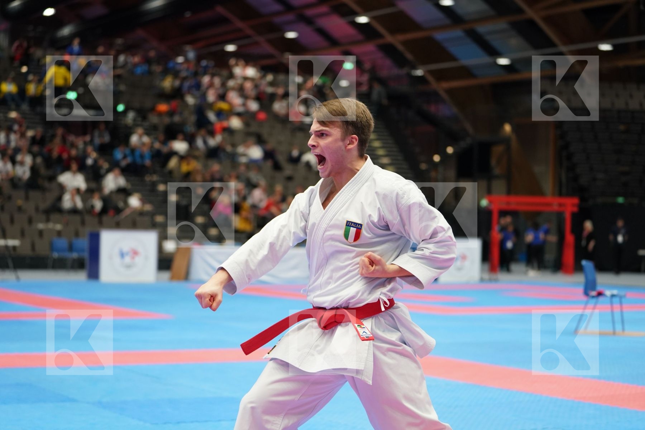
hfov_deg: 28.8
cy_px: 215
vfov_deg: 19.5
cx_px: 322
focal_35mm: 70
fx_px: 1254
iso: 2000
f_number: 2.8
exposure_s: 1/500
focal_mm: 70
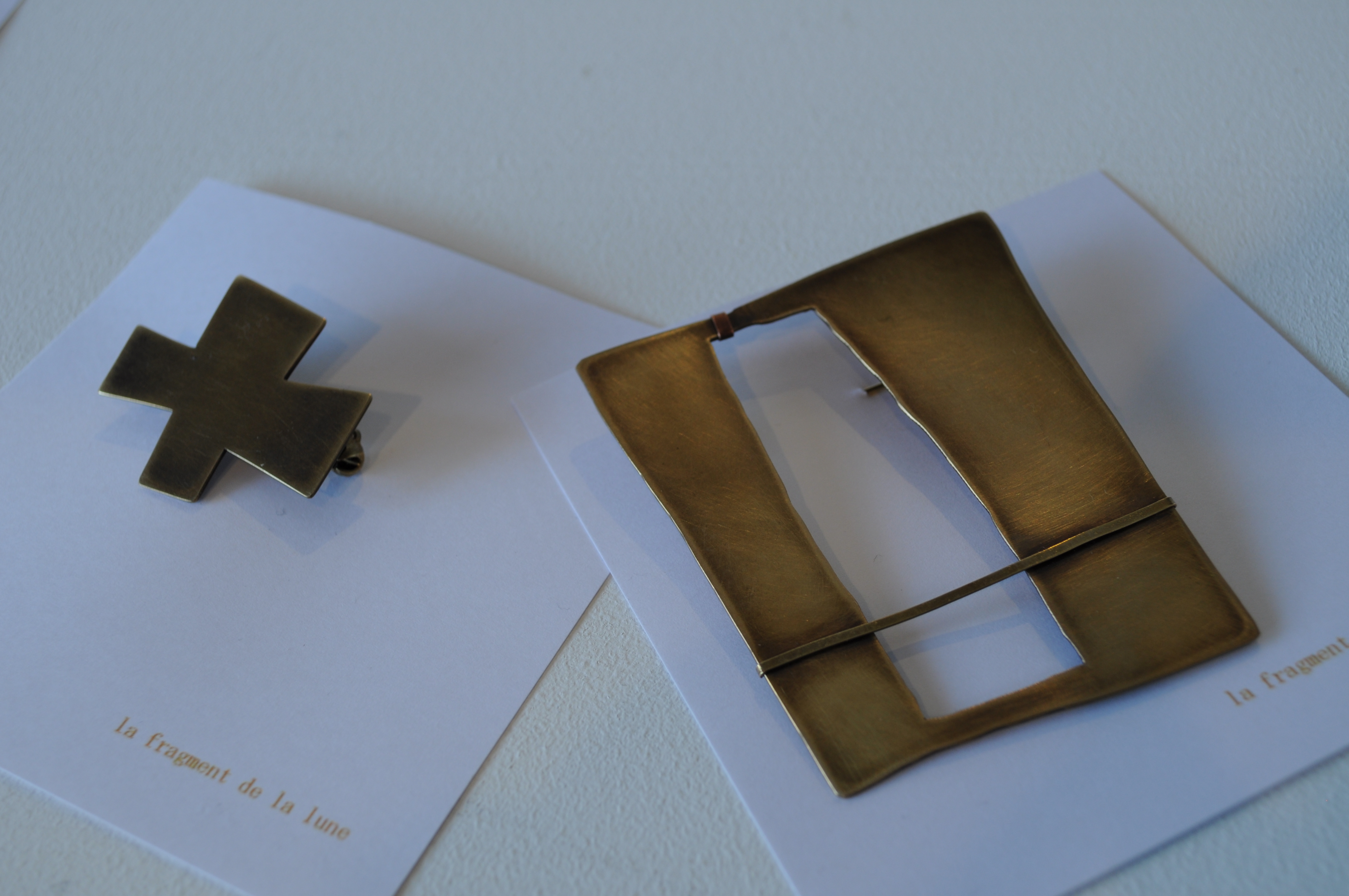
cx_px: 674
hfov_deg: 43.7
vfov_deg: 29.8
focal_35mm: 45
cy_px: 448
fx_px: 1684
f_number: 6.3
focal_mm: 30
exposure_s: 1/125
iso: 200
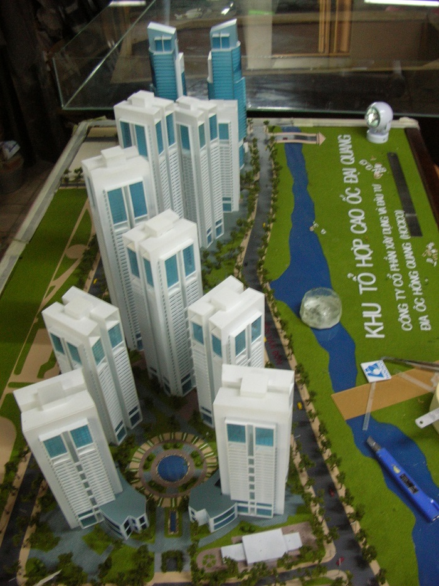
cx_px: 220
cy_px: 293
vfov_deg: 52.7
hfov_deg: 40.7
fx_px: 593
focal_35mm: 35
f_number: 2.8
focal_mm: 5.8
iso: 101
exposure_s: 1/5.6
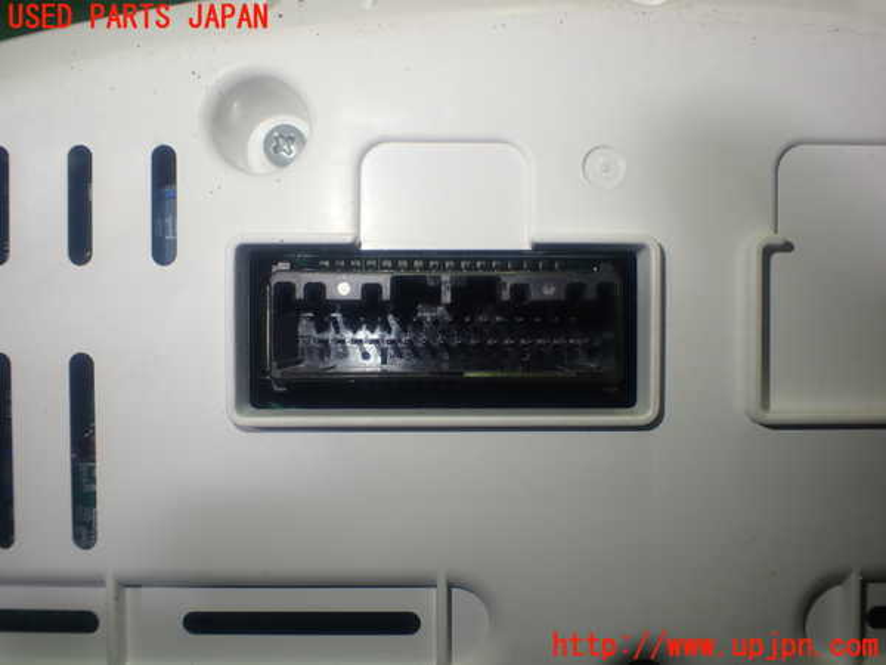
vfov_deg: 46.8
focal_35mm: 30
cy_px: 332
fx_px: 768
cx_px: 443
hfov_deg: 60.0
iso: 100
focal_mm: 5.4
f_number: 2.3
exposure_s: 1/125
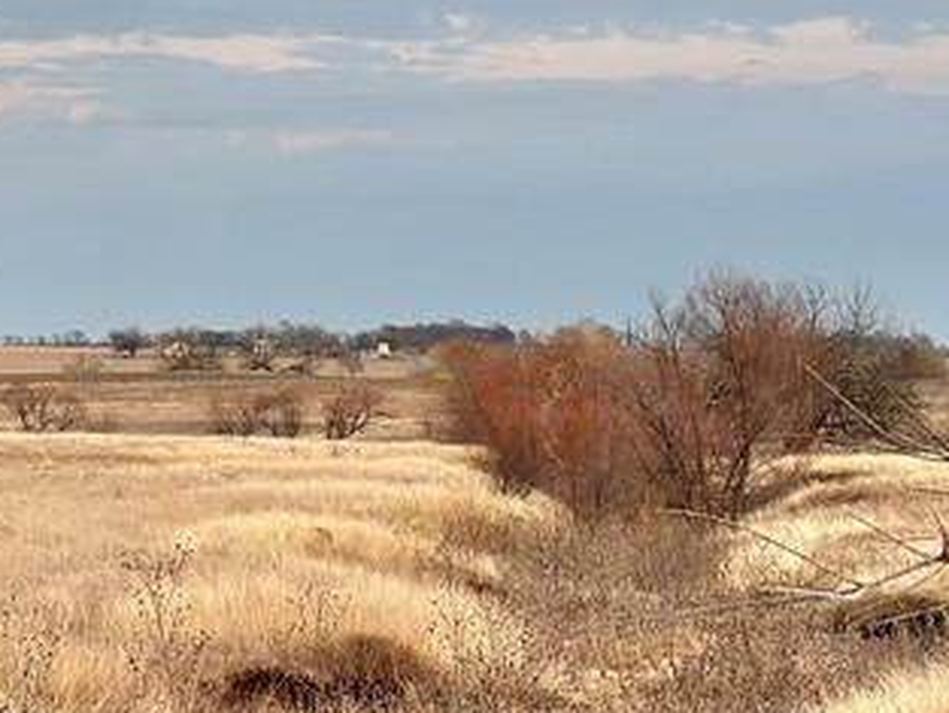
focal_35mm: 157
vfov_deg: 9.5
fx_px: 4306
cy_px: 479
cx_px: 173
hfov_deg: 12.5
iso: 64
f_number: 1.78
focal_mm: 6.86
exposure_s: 1/177
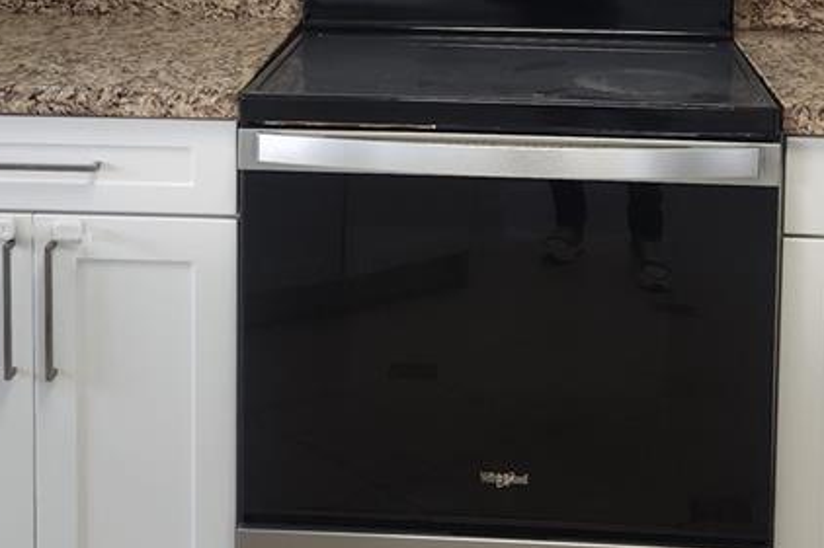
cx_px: 441
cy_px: -55
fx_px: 1556
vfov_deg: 19.2
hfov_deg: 29.7
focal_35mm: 68
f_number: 1.8
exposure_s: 1/120
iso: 100
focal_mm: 5.4
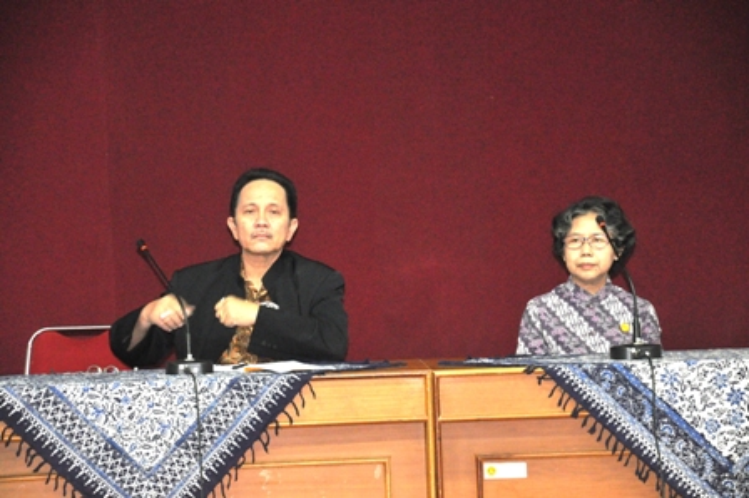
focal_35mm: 147
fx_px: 3056
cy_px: 249
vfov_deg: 9.3
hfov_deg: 14.0
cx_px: 374
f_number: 5.6
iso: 2000
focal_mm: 98
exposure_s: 1/60
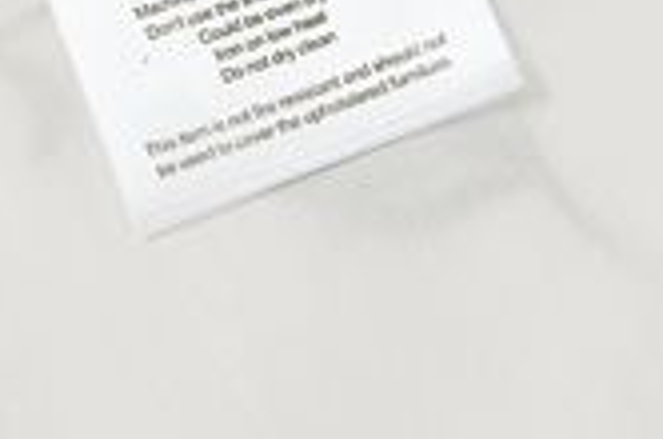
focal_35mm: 175
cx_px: 60
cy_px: -10
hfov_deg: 11.7
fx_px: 3217
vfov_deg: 7.8
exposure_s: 1/60
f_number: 18
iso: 100
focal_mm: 58
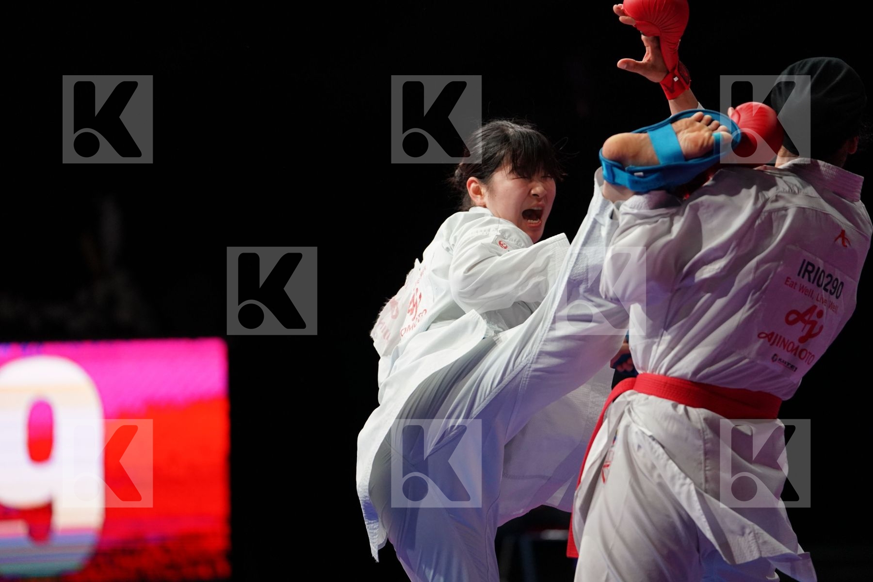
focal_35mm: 200
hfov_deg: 10.3
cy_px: 291
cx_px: 436
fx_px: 4850
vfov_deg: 6.9
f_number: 2.8
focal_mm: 200
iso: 2500
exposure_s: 1/1000
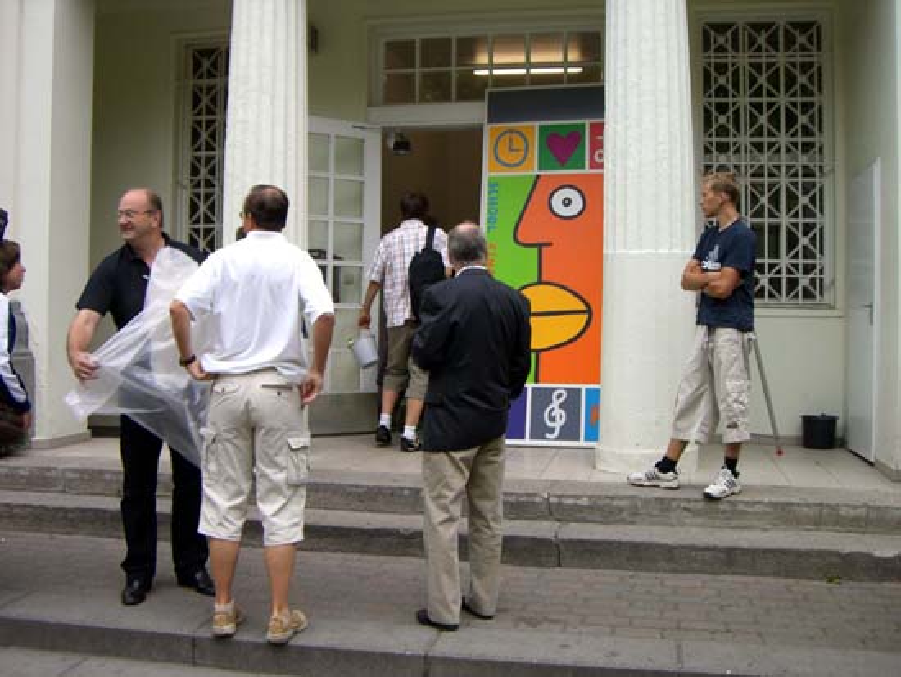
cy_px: 338
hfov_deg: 49.0
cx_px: 450
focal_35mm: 38
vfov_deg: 37.7
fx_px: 990
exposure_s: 1/100
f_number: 2.7
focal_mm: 6.2
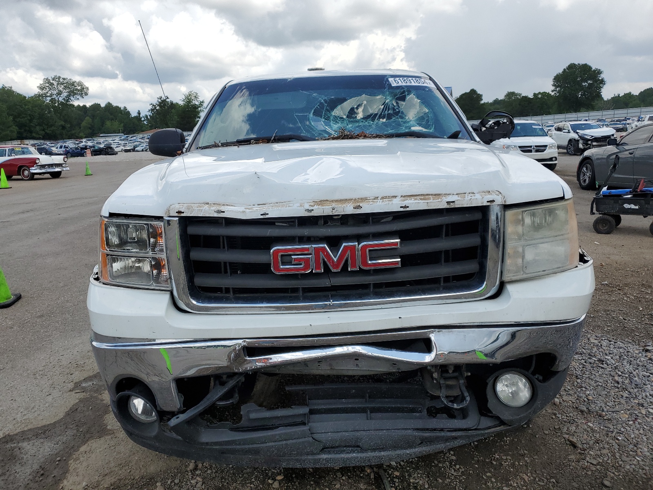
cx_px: 326
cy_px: 245
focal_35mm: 26
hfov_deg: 67.3
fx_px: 490
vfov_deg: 53.1
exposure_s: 1/3333
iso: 50
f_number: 1.5
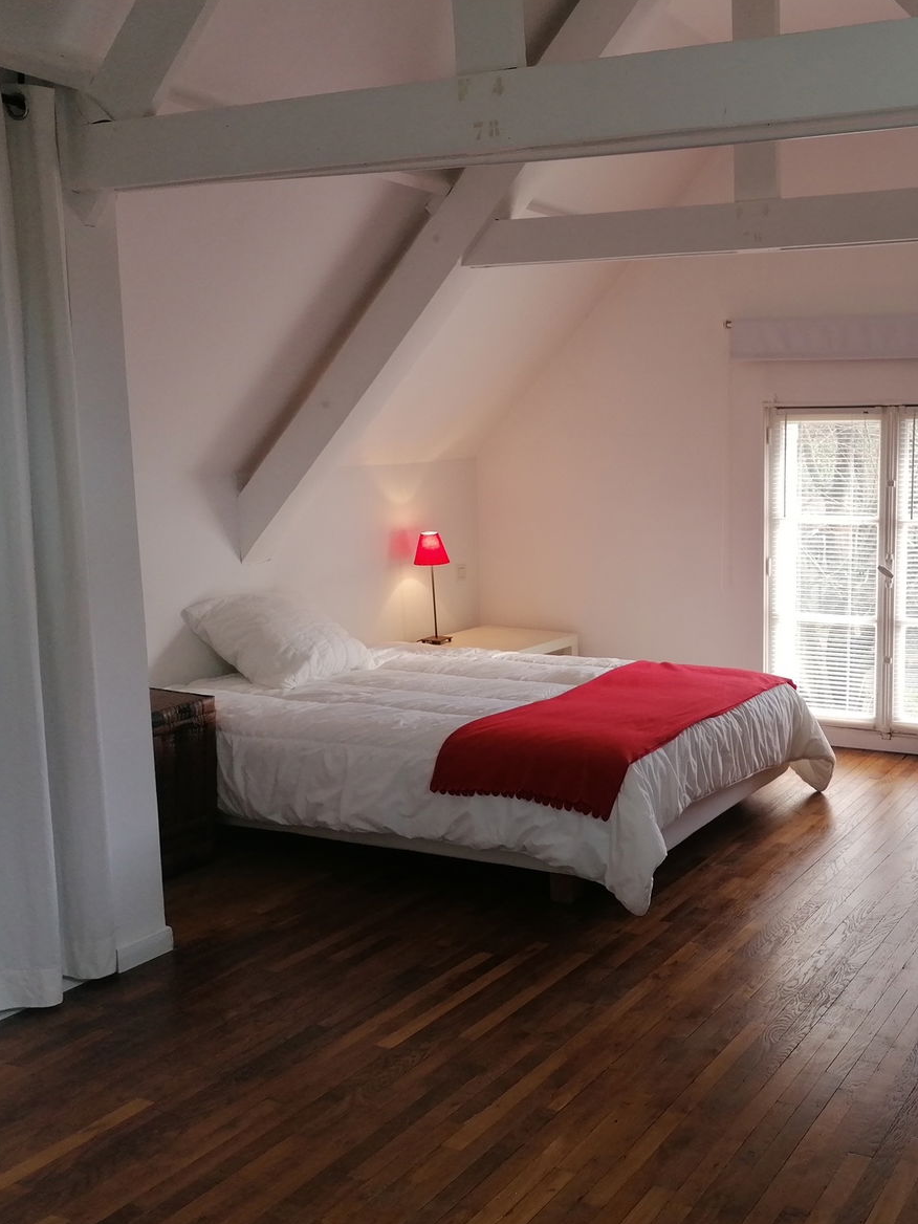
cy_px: 622
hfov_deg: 37.0
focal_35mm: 37
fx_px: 1308
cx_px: 768
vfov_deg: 50.1
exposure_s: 1/100
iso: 64
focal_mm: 4.75
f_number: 1.8
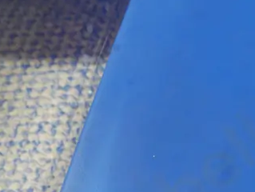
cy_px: 73
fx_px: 804
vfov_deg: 13.6
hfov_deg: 16.8
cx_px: 348
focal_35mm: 109
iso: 1250
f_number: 4
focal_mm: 17
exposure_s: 1/60
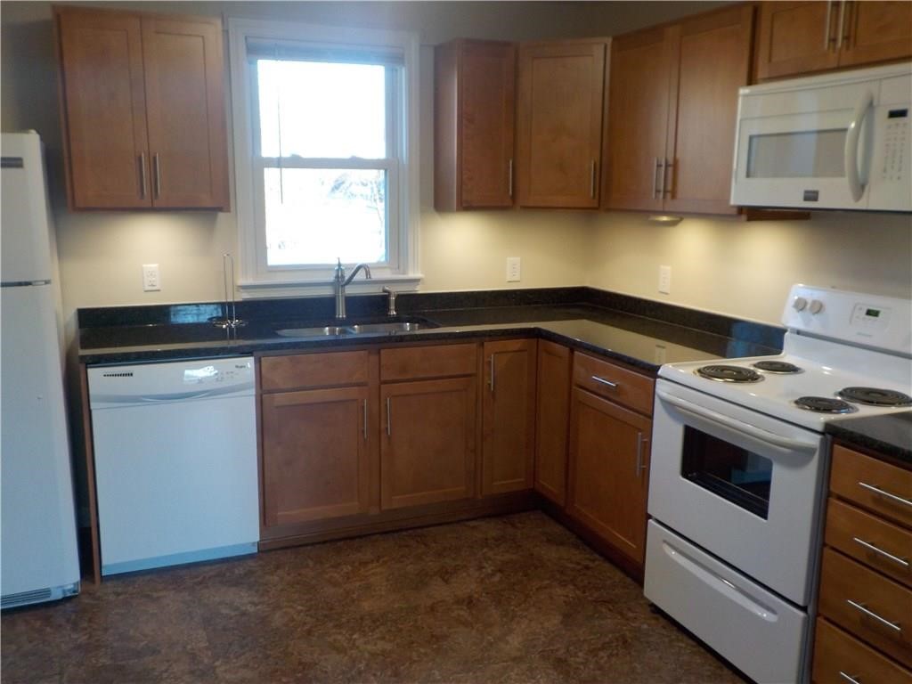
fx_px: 790
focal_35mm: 30
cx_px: 456
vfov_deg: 46.8
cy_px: 342
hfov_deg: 60.0
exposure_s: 1/30
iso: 200
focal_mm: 4.1
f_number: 3.3
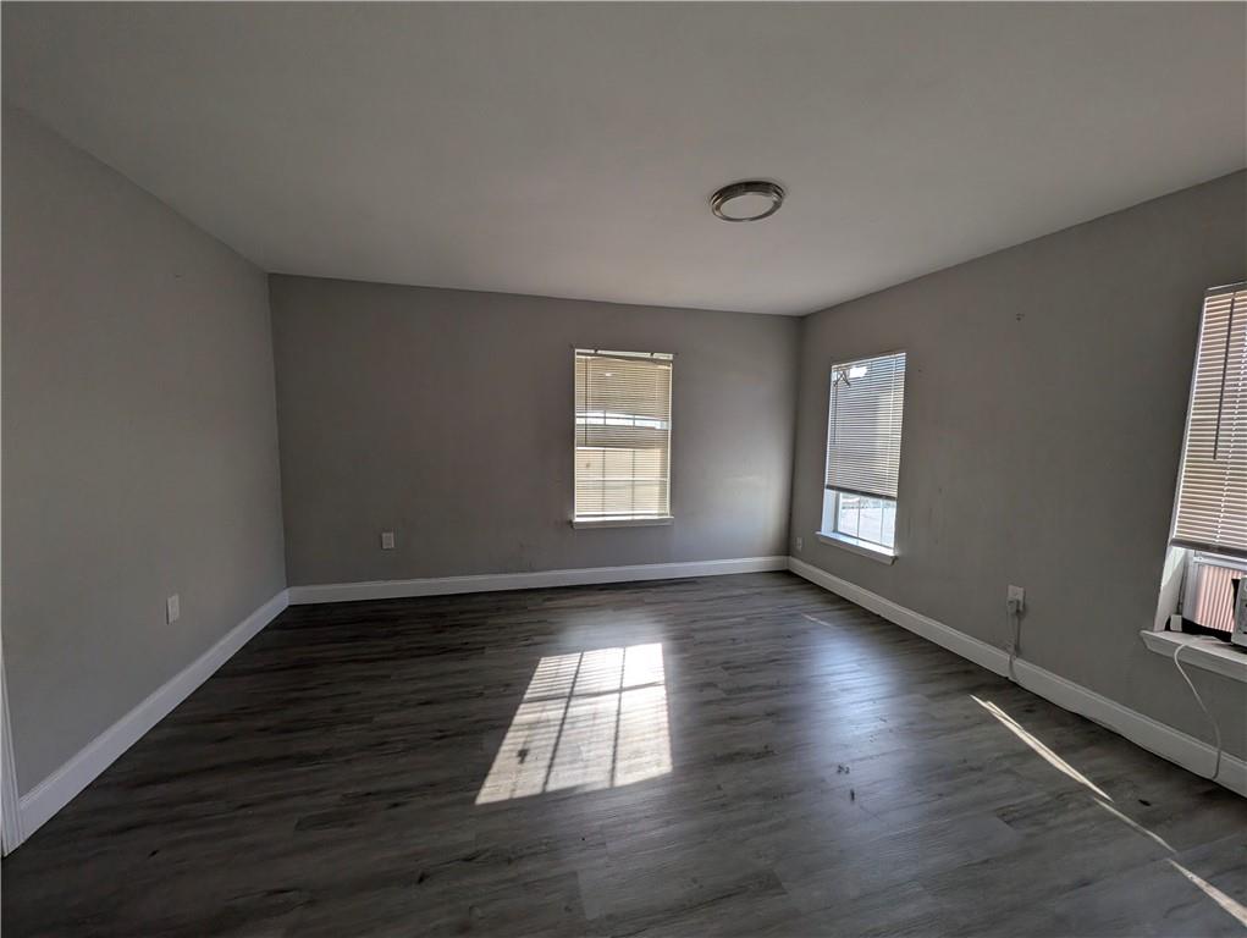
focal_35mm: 12
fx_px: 433
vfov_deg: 94.6
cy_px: 469
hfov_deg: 110.5
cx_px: 624
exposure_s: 1/603
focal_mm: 2.02
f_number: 1.7
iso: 52
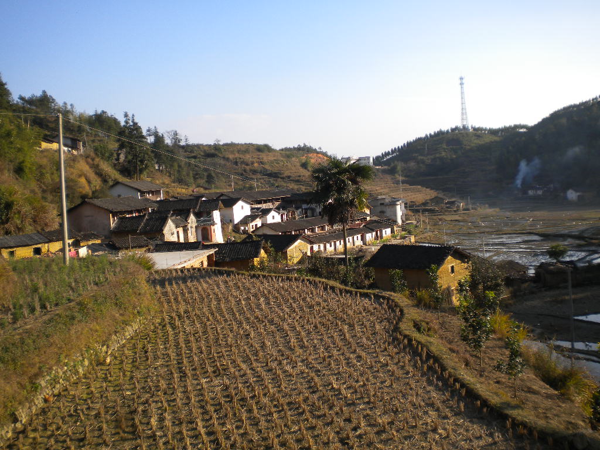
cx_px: 300
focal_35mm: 35
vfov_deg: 40.7
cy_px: 225
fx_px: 607
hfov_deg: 52.6
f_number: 4.6
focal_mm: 6.3
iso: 80
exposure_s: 1/352
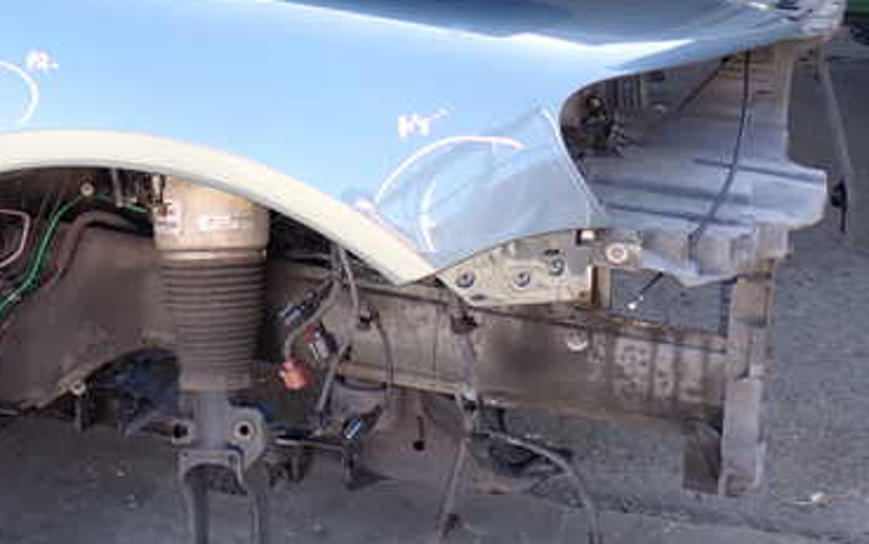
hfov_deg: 32.2
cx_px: 200
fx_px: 1469
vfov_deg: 20.8
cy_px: 120
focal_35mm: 62
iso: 100
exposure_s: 1/80
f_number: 2.5
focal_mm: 6.37
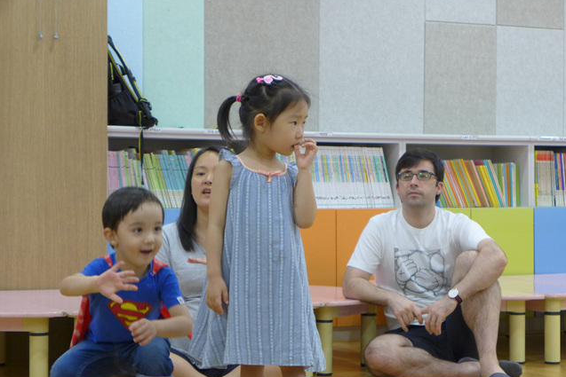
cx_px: 283
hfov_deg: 21.7
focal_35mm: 94
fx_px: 1478
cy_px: 201
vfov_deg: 14.6
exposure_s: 1/100
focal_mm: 17.7
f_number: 2.3
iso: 400
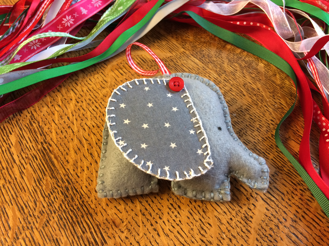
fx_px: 276
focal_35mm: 29
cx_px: 164
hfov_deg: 61.7
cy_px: 123
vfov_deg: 48.2
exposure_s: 1/33
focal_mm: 4.15
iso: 160
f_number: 2.2
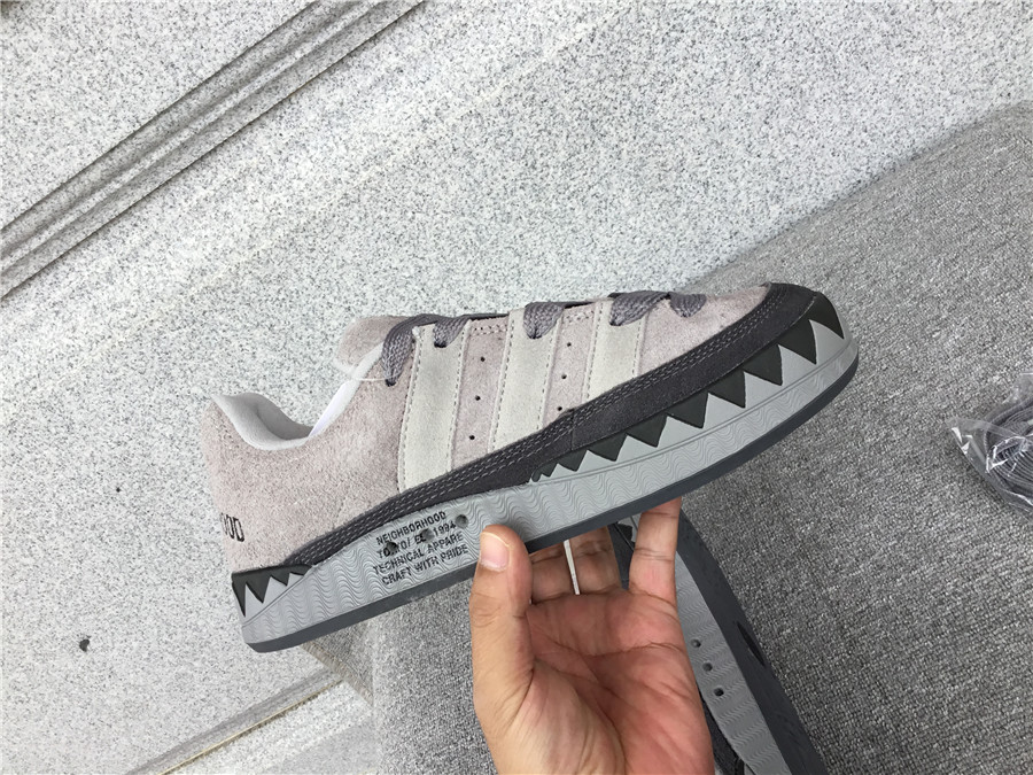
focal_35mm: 31
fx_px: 925
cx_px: 516
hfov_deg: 58.4
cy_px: 388
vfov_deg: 45.4
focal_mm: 3.3
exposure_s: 1/199
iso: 25
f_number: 2.4
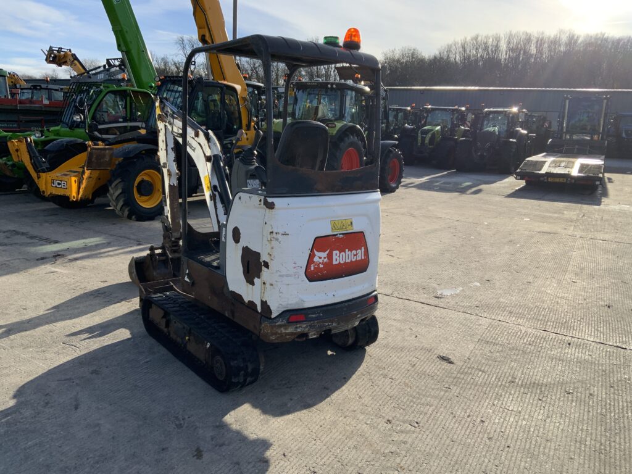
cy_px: 237
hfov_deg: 61.7
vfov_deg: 48.2
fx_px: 529
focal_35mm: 29
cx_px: 316
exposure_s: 1/1451
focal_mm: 3
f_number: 1.8
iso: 16
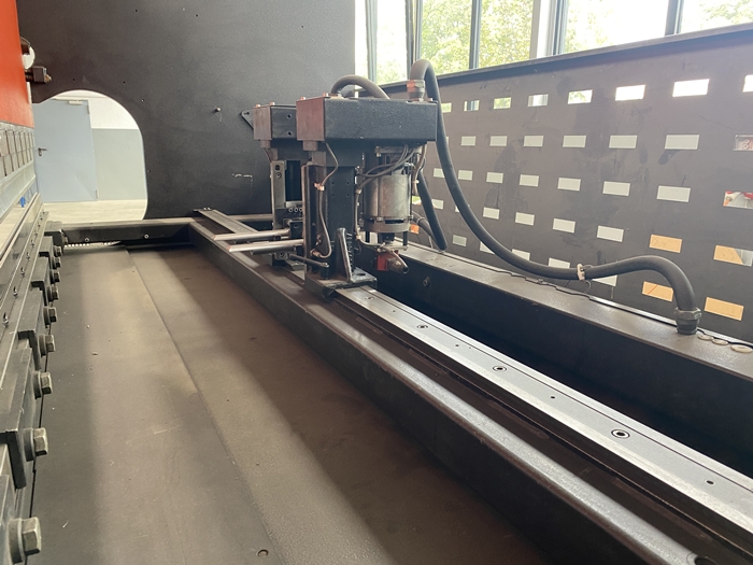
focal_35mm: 26
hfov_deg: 67.3
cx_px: 376
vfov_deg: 53.1
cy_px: 282
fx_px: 566
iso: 160
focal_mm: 4.25
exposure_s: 1/60
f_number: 1.8
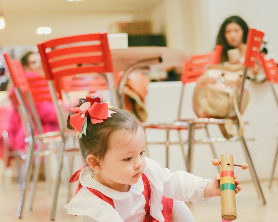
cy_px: 175
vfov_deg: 21.3
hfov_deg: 26.8
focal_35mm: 71
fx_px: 584
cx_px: 139
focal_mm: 50
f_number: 2.8
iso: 400
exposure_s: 1/160
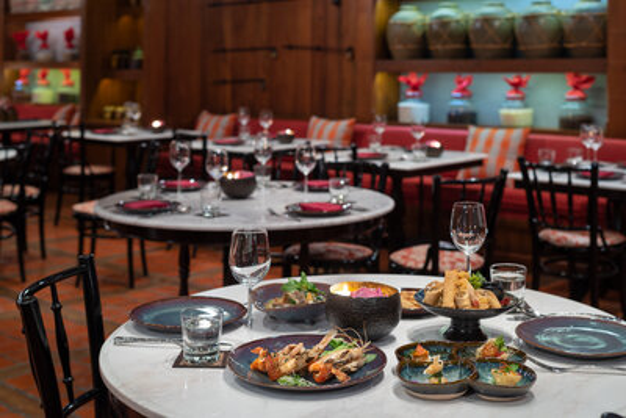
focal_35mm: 50
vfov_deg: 27.0
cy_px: 209
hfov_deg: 39.6
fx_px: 870
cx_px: 313
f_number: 4
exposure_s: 1/2.5
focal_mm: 50
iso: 320
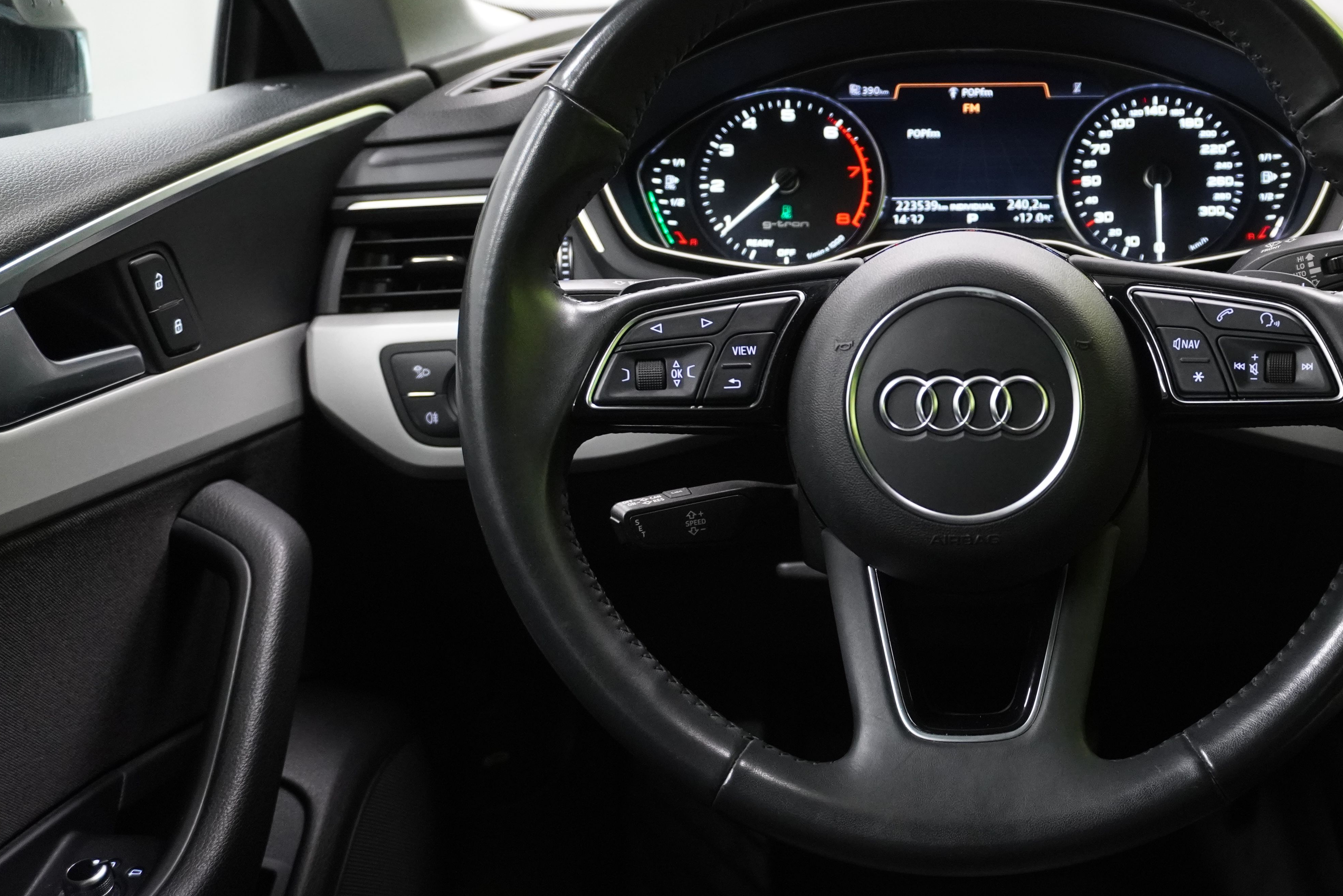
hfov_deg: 40.2
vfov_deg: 28.2
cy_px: 362
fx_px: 1782
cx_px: 998
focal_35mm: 48
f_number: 4
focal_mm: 21
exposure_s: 1/40
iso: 2000
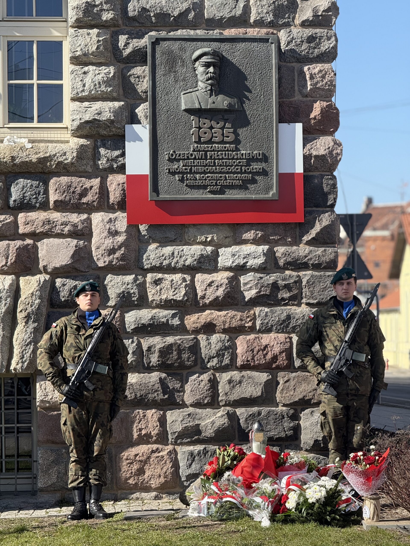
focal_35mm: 120
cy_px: 273
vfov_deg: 16.4
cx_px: 205
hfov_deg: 12.3
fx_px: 1895
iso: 64
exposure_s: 1/728
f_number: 2.8
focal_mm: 15.66
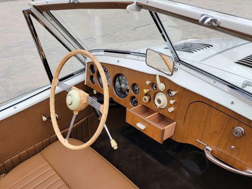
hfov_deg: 60.0
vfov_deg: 46.7
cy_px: 107
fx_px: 218
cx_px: 126
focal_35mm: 30
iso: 16
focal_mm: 6.7
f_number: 1.8
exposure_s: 1/834
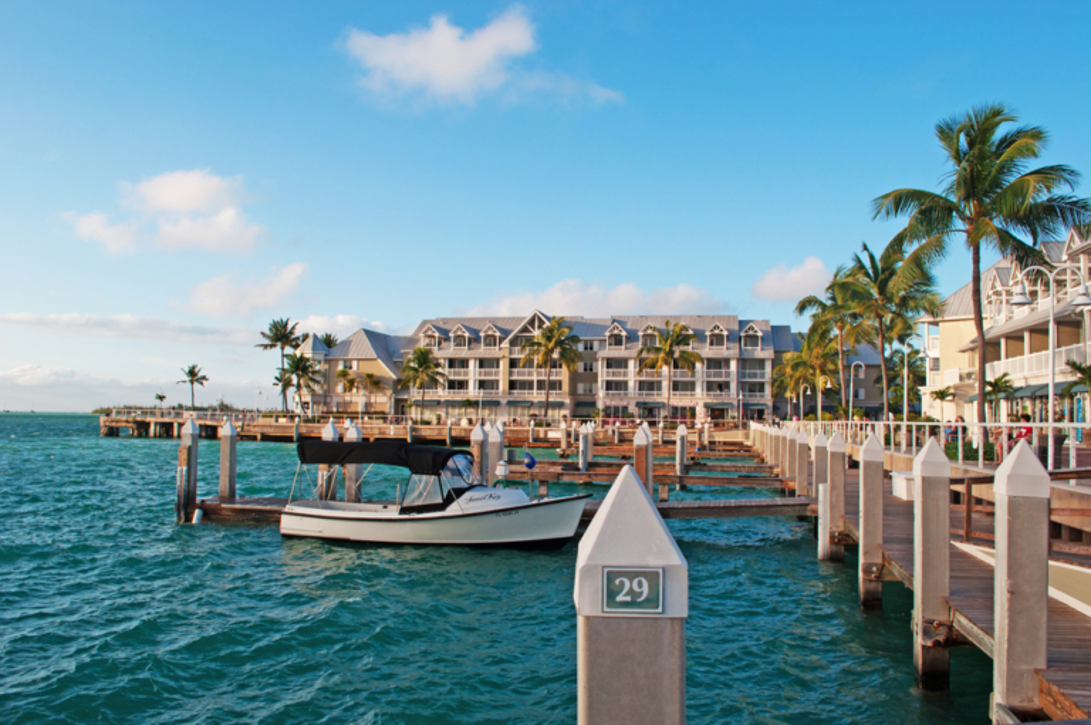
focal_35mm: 27
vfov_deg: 47.8
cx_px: 546
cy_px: 362
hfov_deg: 67.4
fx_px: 817
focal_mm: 18
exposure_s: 1/250
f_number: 10
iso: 220
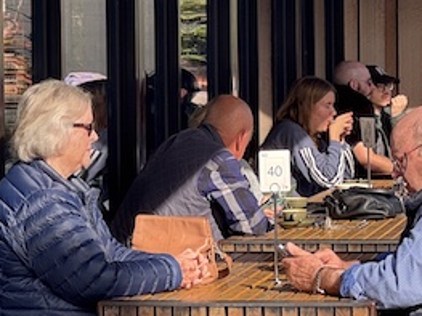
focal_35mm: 234
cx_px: 295
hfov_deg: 8.5
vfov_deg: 6.3
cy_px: 119
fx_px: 2851
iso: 25
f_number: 2.8
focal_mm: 9
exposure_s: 1/187
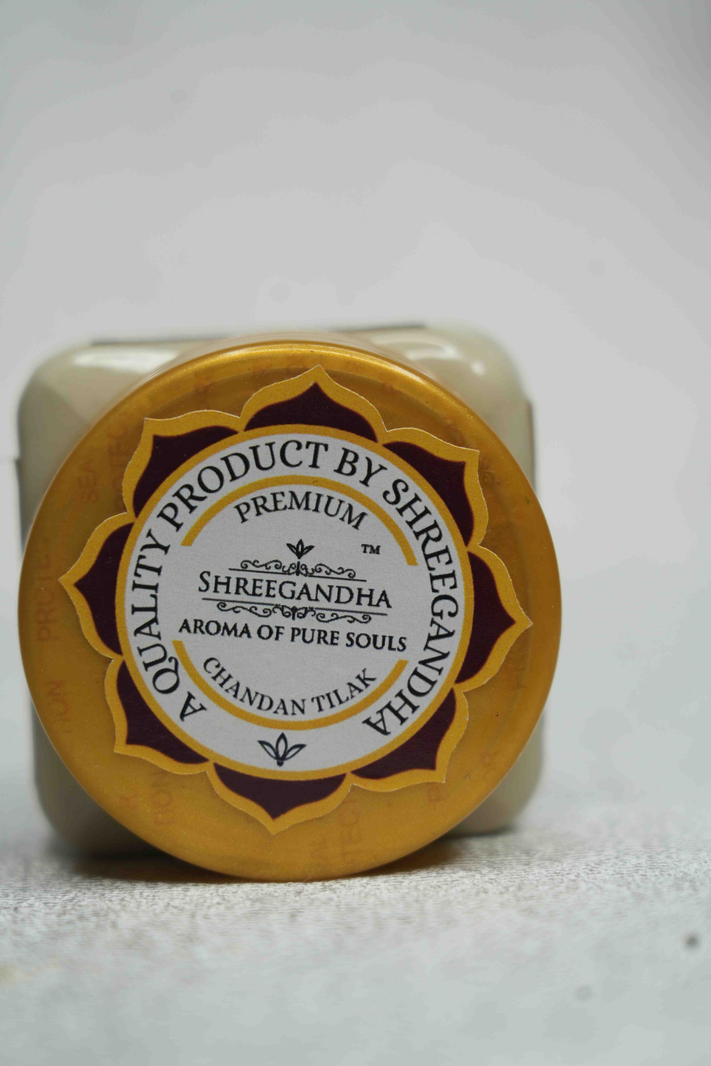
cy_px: 561
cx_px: 339
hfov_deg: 12.3
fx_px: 3288
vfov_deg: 18.4
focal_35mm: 111
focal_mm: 105
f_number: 5.6
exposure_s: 1/125
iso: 250
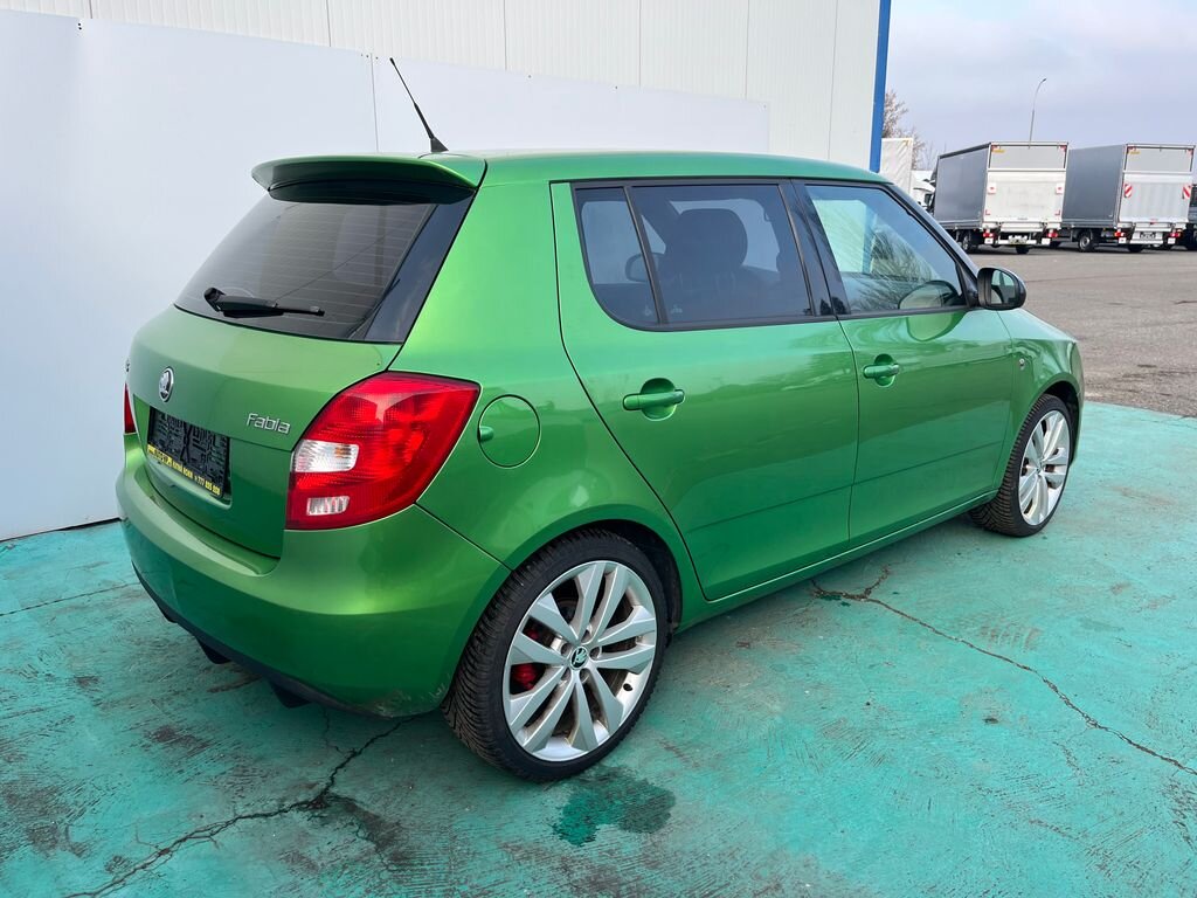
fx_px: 899
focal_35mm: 26
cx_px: 598
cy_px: 449
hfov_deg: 67.3
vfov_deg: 53.1
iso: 50
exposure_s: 1/598
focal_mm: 5.1
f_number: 1.6
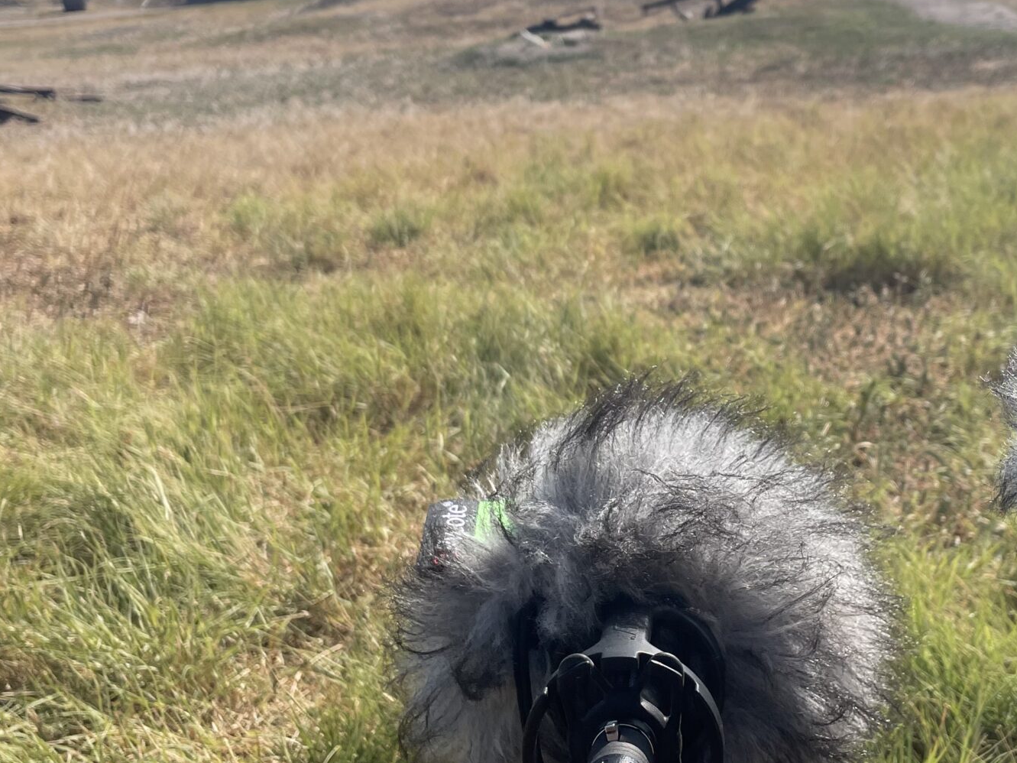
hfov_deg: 37.8
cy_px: 357
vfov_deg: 29.1
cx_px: 682
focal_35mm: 50
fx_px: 1469
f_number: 1.6
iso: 32
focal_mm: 4.2
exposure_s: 1/4292
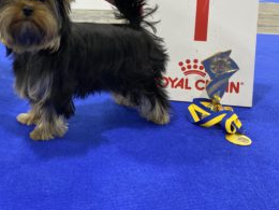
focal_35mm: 40
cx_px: 76
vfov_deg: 35.4
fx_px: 322
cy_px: 59
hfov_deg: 45.5
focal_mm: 4.25
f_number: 1.8
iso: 250
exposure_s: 1/50
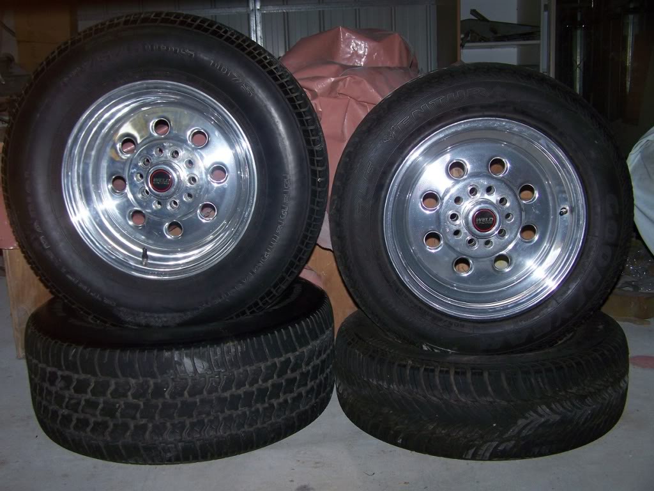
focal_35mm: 38
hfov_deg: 49.0
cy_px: 246
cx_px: 327
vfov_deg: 37.7
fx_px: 718
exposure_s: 1/60
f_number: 2.8
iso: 80
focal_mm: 6.3
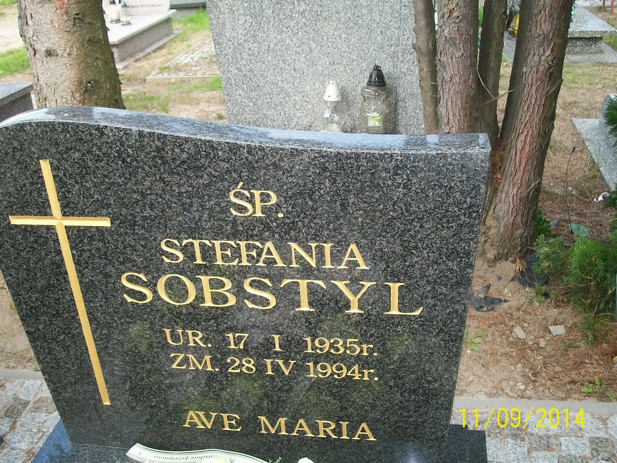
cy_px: 231
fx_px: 660
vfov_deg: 38.7
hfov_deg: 50.1
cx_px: 301
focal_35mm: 37
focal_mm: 6
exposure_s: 1/160
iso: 80
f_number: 2.7
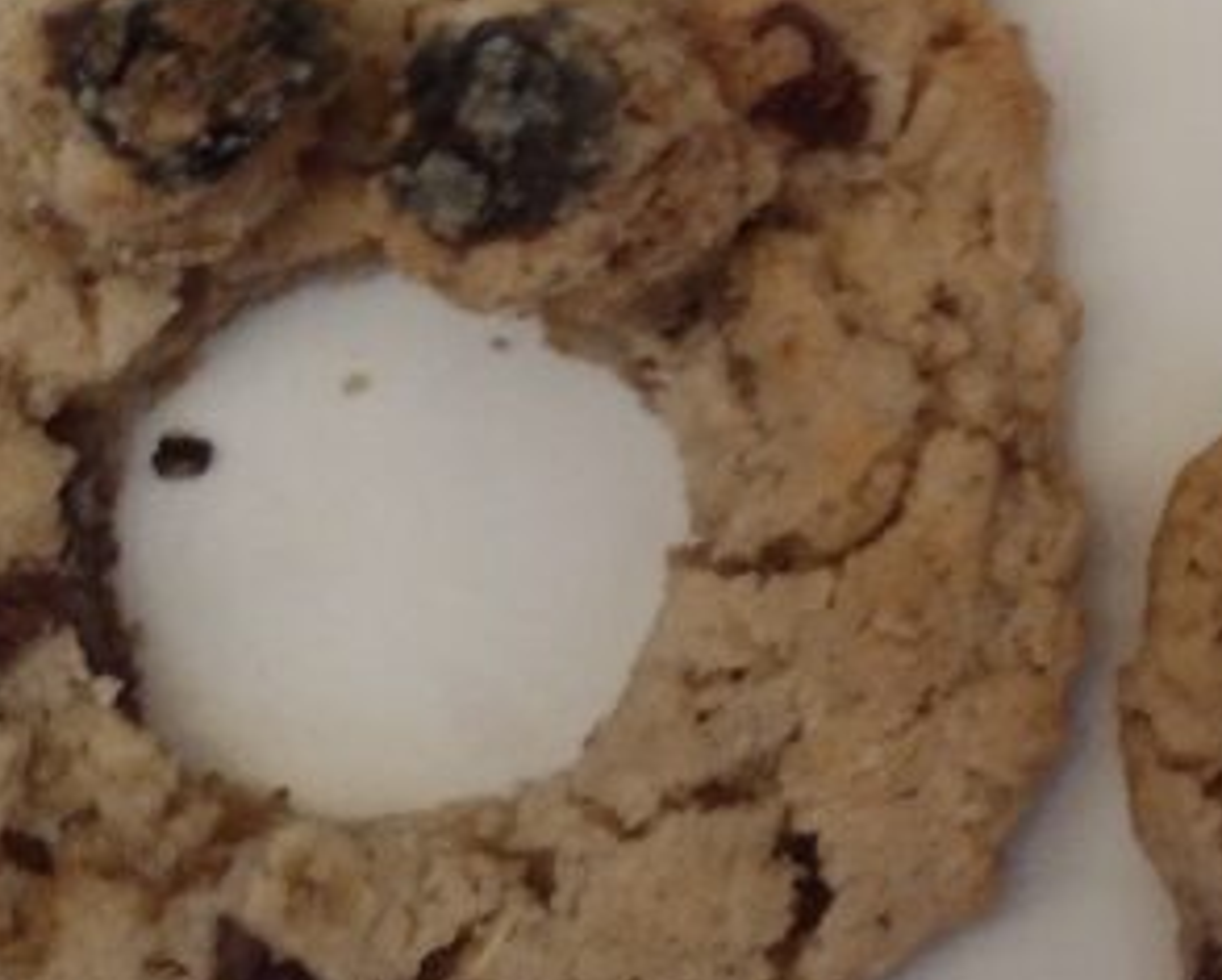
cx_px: 1952
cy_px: 8
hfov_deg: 18.0
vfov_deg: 16.4
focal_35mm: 92
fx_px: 3331
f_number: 1.7
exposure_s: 1/30
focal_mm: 4.71
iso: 741
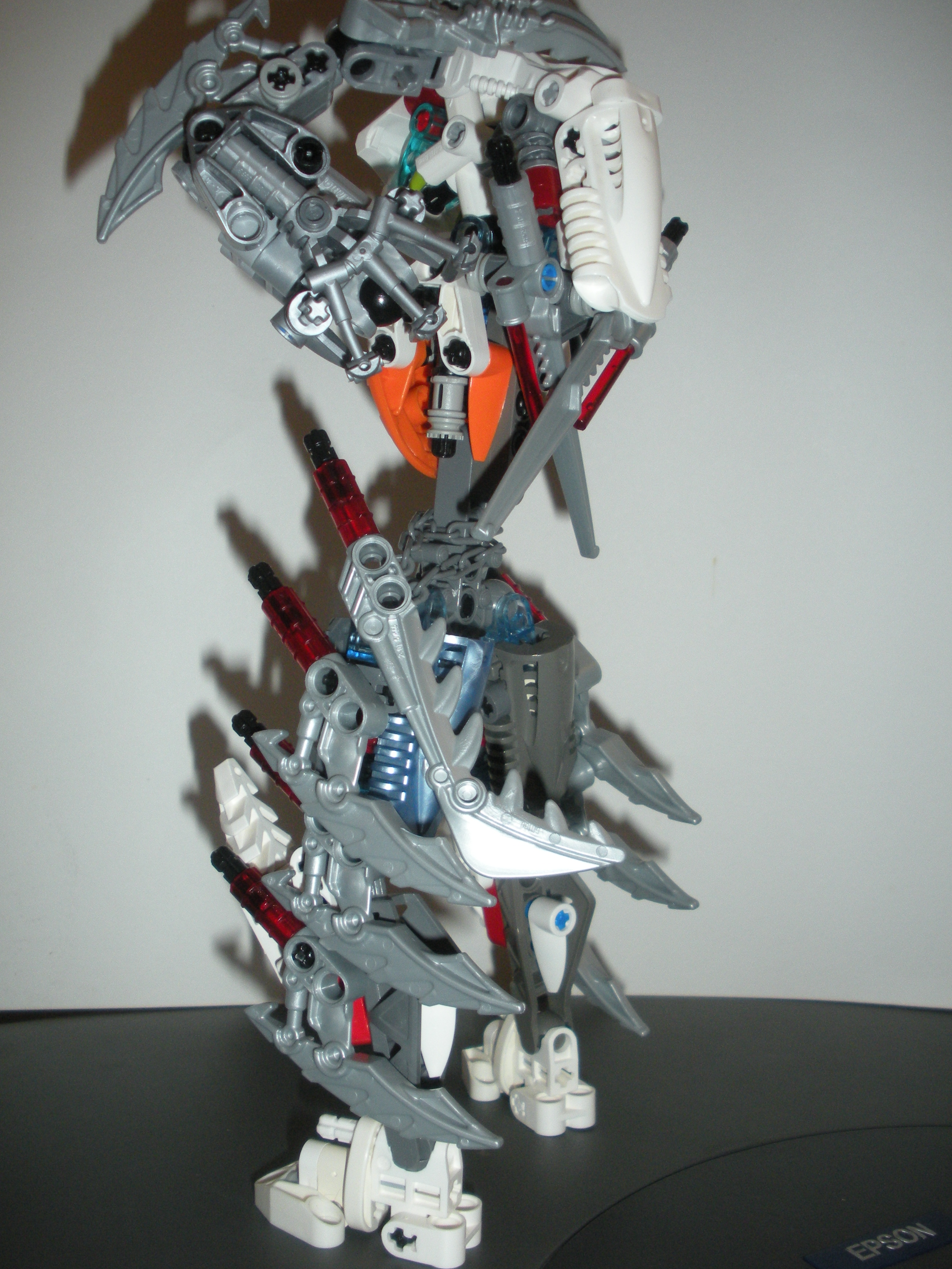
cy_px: 610
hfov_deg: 38.7
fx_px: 1357
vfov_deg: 50.1
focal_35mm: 37
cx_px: 495
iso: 200
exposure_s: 1/60
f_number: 3.5
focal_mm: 6.3
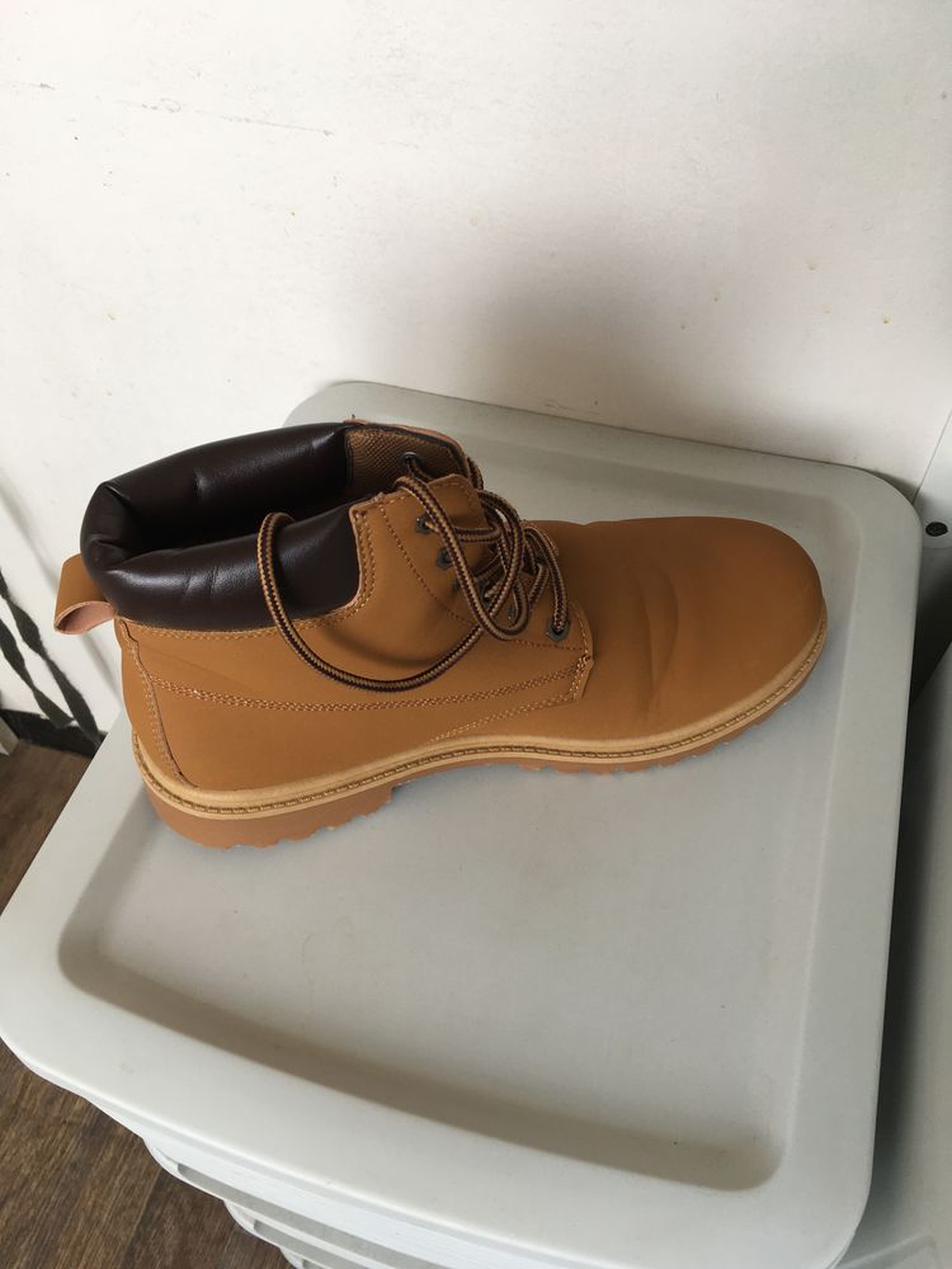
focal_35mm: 29
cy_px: 634
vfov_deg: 61.7
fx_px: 1063
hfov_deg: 48.2
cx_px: 476
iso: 32
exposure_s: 1/100
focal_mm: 4.15
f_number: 2.2
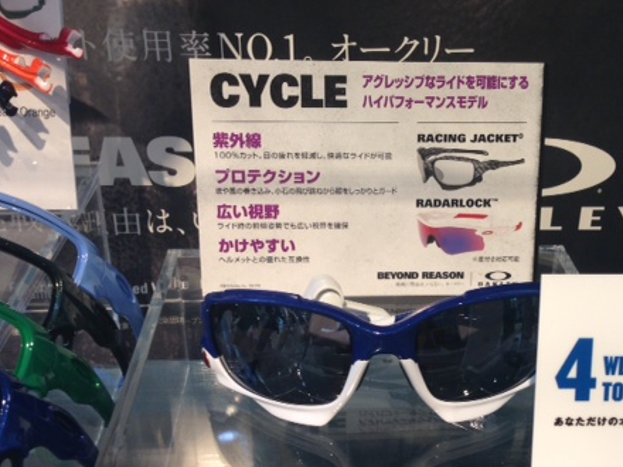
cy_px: 318
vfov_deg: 30.0
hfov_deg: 39.4
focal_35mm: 48
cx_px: 387
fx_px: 864
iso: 50
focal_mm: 4.13
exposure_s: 1/40
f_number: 2.4
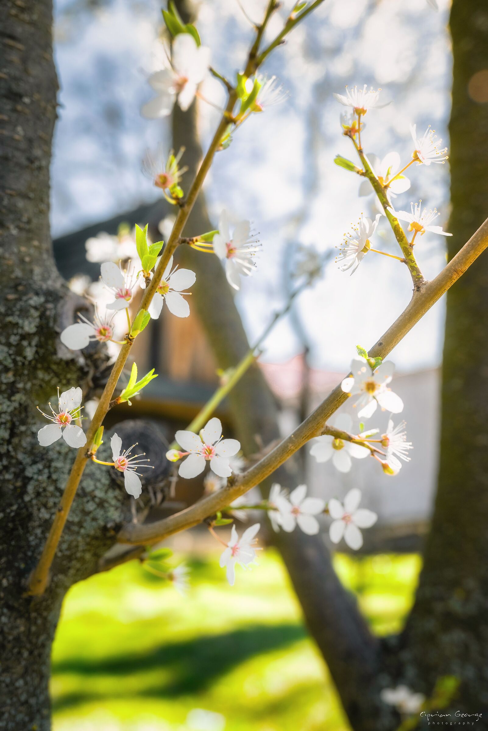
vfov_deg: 50.7
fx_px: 772
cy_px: 366
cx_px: 244
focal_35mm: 38
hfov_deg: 35.1
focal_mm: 38
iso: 100
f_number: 5.6
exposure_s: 1/250
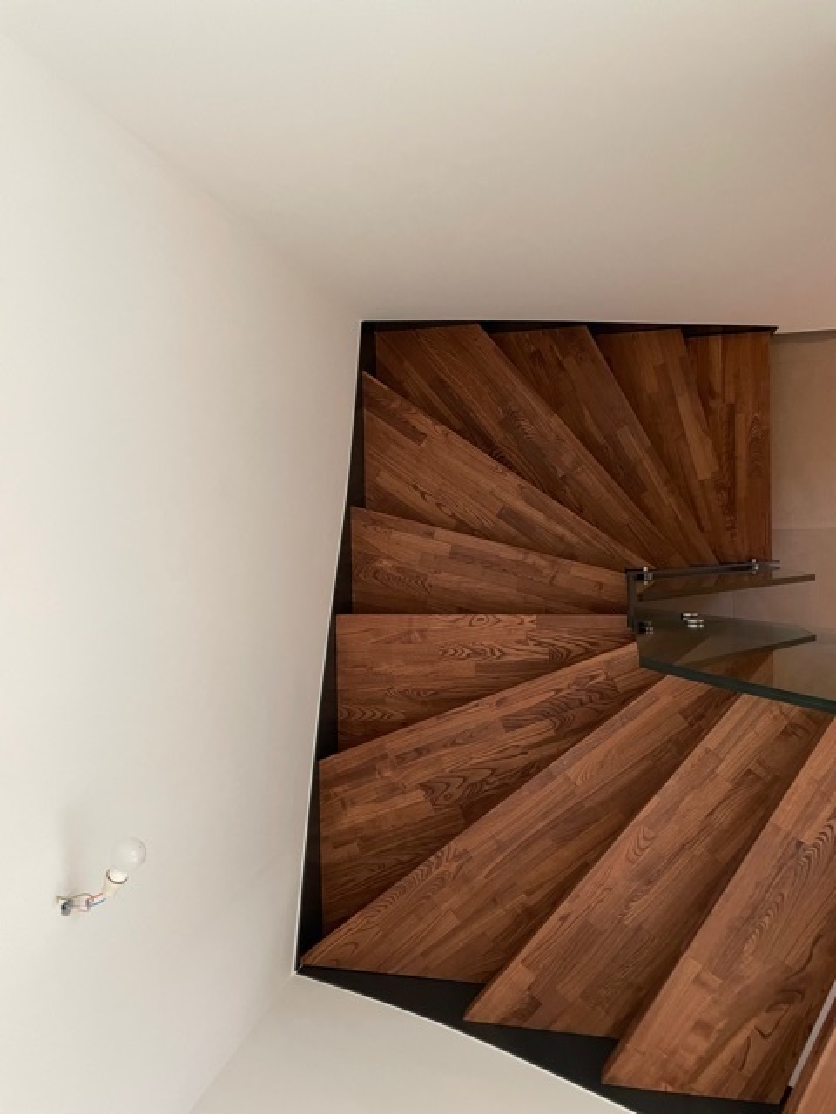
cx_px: 418
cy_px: 557
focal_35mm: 26
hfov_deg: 53.1
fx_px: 837
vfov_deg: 67.3
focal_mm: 4.2
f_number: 1.6
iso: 250
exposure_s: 1/60
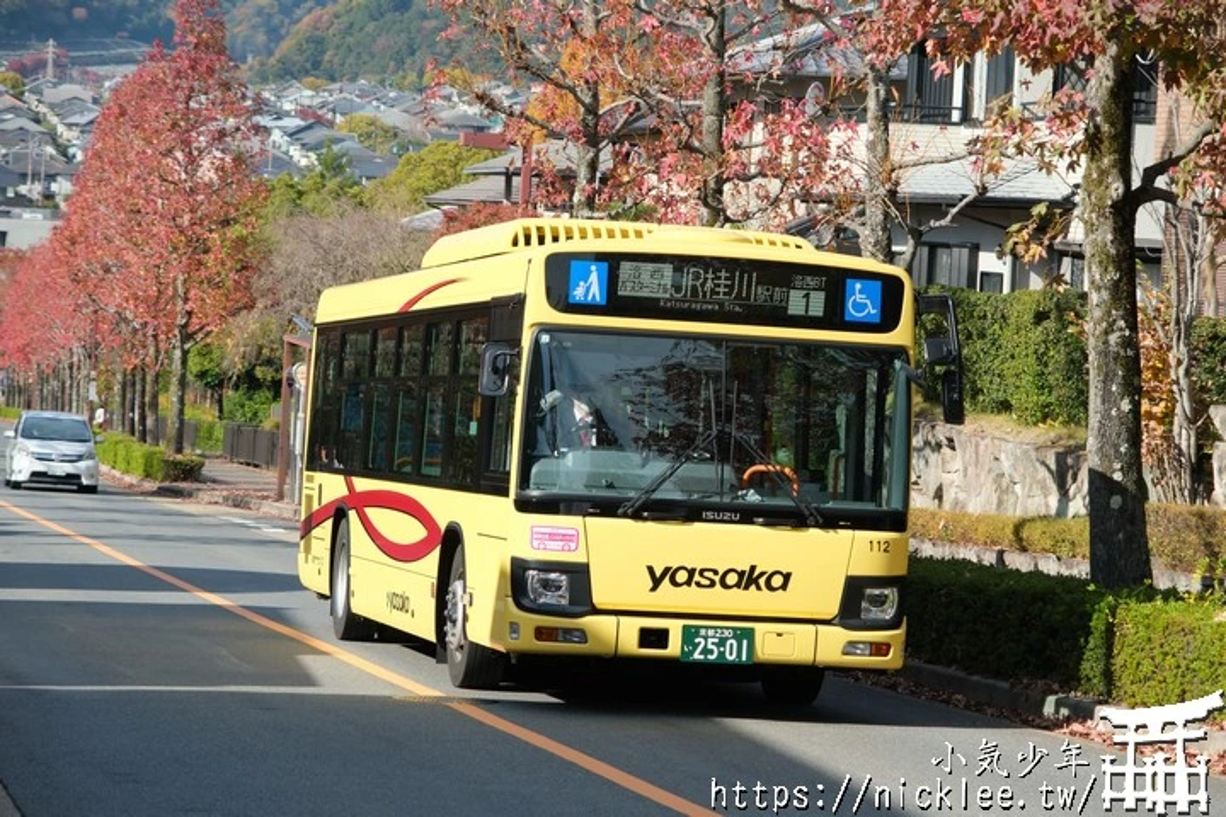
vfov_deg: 11.4
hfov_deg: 17.1
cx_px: 613
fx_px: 4086
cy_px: 408
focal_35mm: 120
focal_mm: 80
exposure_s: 1/500
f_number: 5
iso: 400
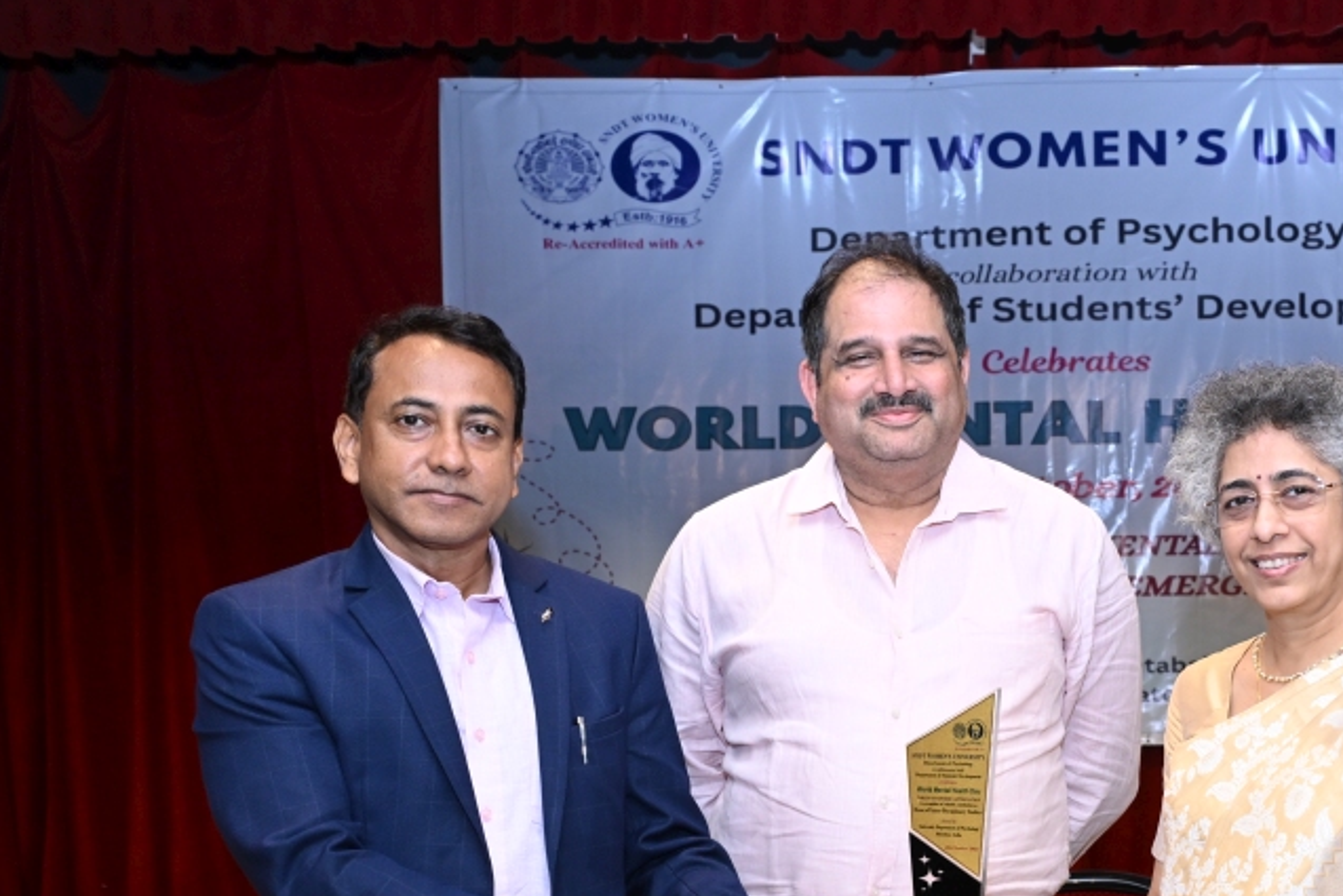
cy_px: 740
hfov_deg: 35.3
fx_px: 2010
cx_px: 1148
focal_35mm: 54
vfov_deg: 24.6
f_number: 6.3
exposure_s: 1/200
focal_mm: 30.5
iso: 1600
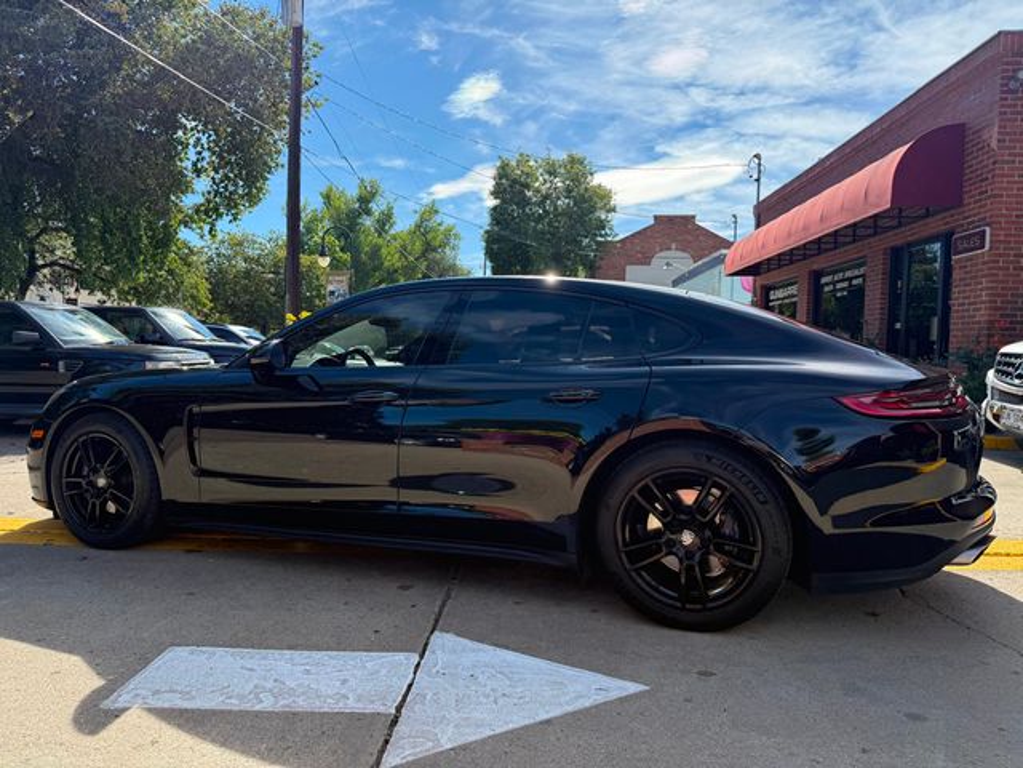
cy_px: 384
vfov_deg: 56.8
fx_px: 709
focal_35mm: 24
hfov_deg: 71.6
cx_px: 512
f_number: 1.78
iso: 100
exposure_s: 1/3145
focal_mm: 6.76
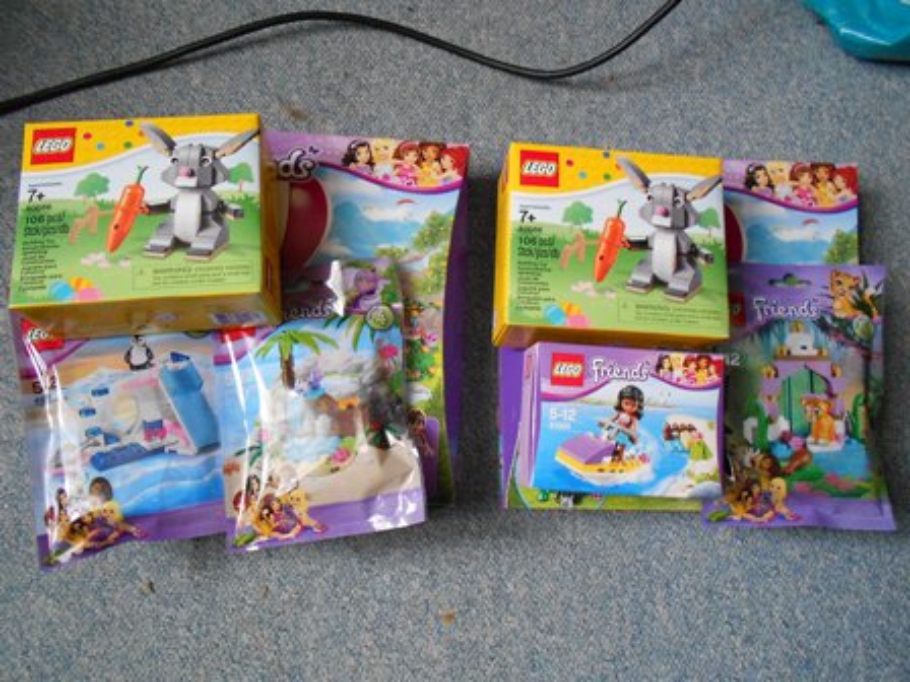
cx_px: 455
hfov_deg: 67.3
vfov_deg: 53.1
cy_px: 341
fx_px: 683
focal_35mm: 26
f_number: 3.2
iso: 400
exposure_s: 1/15
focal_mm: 4.6
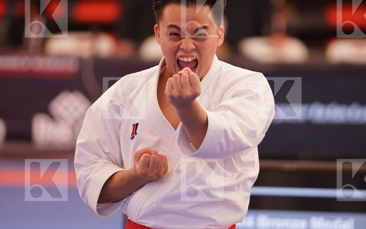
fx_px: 3451
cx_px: 202
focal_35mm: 346
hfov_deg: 6.1
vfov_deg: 3.8
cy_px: 98
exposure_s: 1/500
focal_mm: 200
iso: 1250
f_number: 2.8
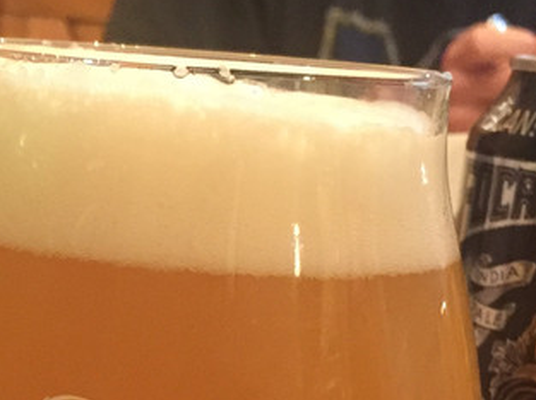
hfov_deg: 19.5
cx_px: 51
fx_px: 1531
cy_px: 523
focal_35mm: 99
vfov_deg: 14.3
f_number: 2.2
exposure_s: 1/20
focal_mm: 4.15
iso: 250
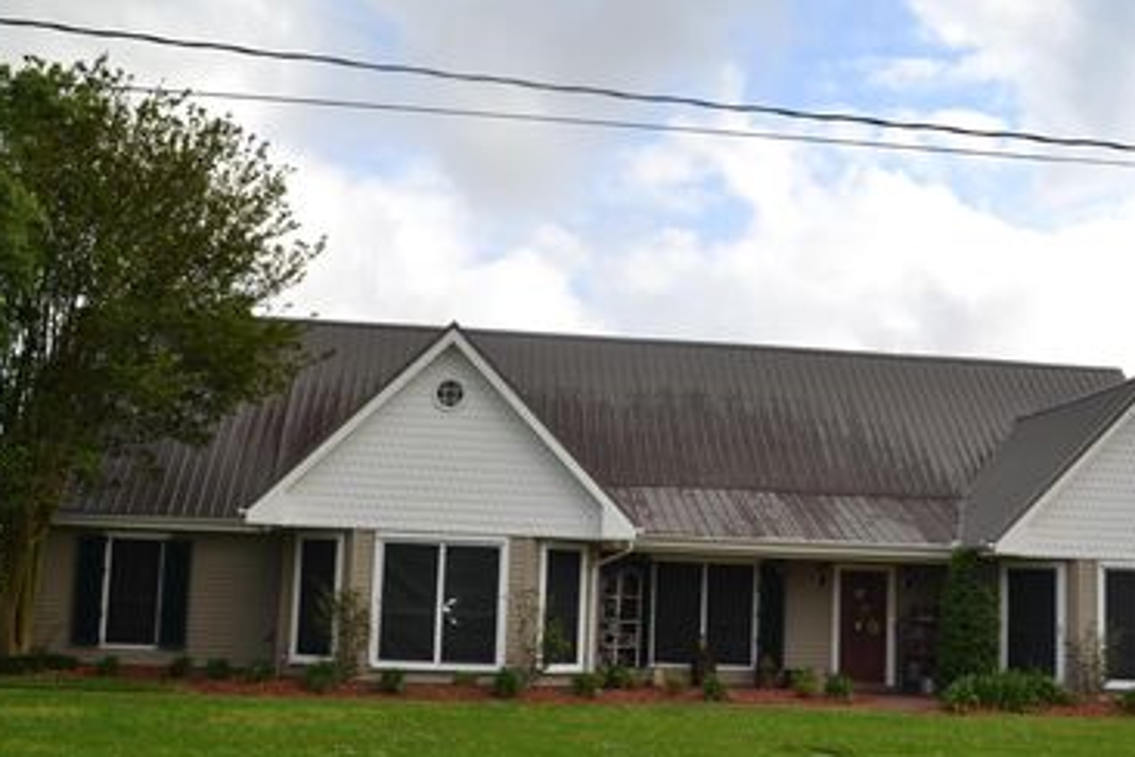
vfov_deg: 32.6
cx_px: 636
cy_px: 414
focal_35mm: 41
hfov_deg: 47.3
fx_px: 1293
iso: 100
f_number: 7.1
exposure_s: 1/200
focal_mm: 20
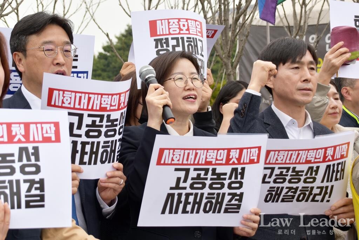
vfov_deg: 22.6
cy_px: 120
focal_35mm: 60
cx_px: 180
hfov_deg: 33.4
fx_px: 598
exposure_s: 1/500
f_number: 4.8
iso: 100
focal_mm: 40
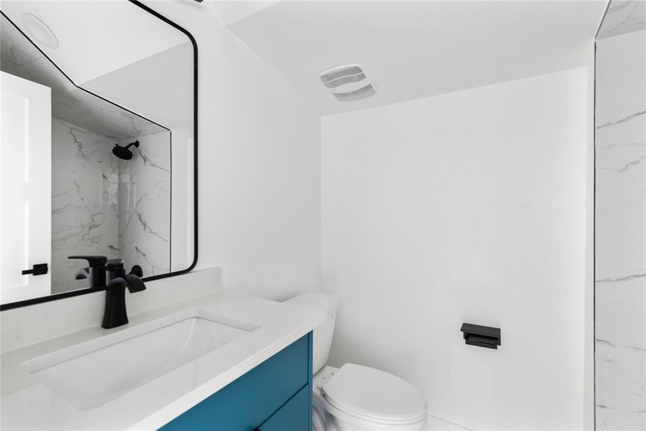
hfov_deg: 96.7
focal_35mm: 16
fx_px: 287
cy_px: 216
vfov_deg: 73.8
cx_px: 323
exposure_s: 1/1.67
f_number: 8
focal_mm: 16
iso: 400
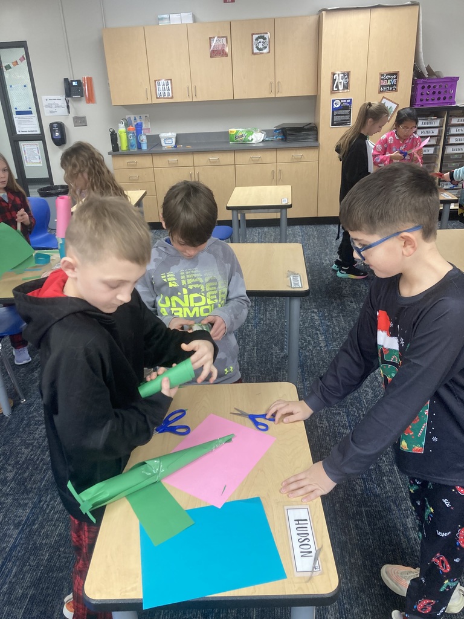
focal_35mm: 28
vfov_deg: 63.4
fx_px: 500
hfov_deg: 49.7
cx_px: 232
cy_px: 310
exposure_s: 1/60
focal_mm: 3.99
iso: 160
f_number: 1.8
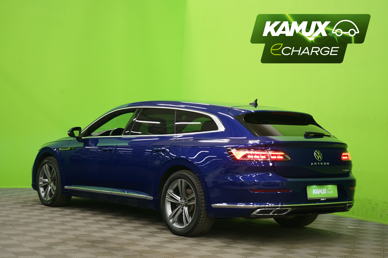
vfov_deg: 22.3
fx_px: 657
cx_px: 194
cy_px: 129
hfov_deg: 32.9
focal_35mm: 61
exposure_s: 1/5
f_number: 5.6
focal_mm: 61
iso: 400
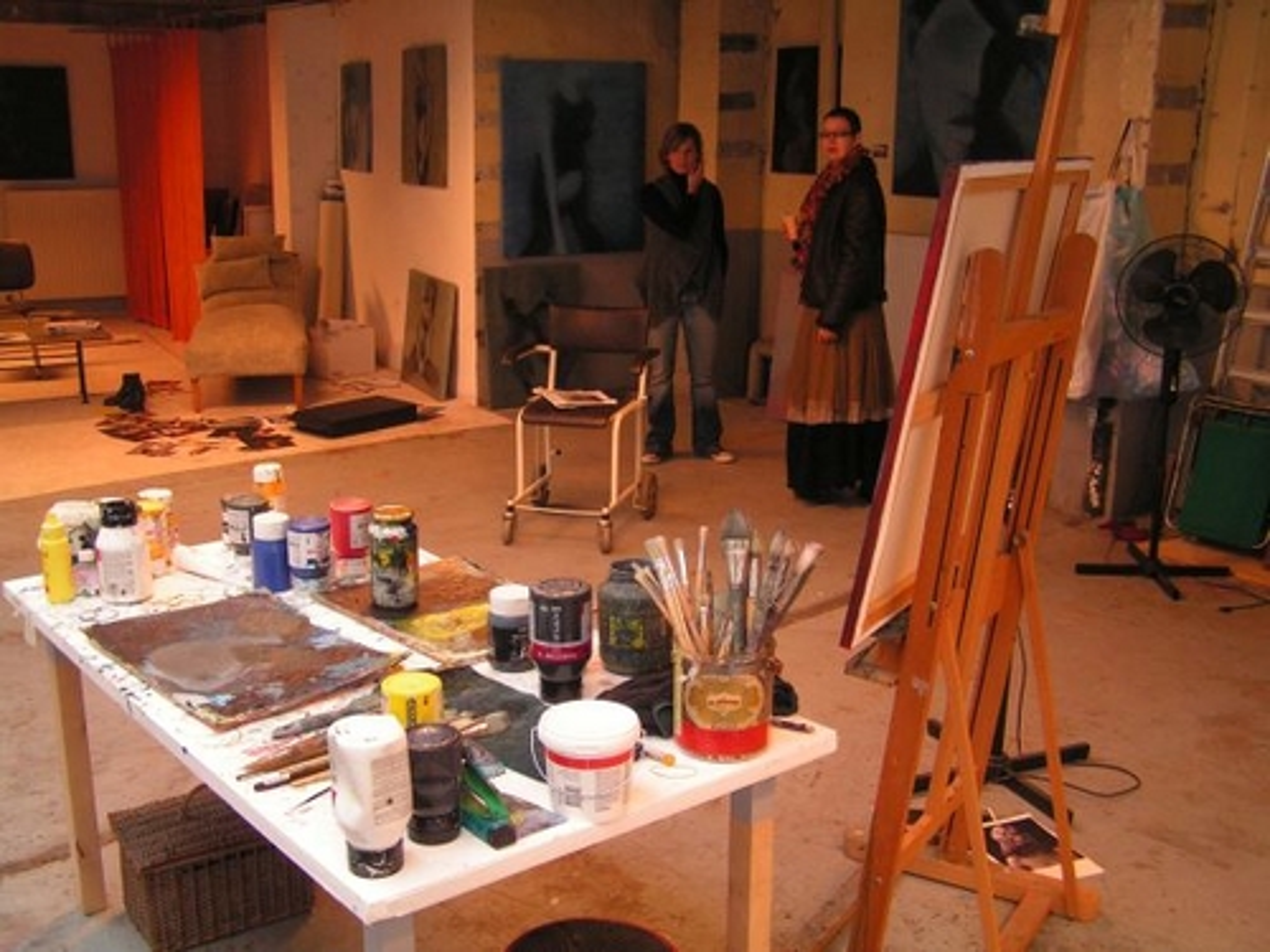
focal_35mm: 38
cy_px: 476
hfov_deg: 49.0
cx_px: 635
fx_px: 1394
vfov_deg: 37.7
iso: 100
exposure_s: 1/40
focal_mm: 6.3
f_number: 2.8
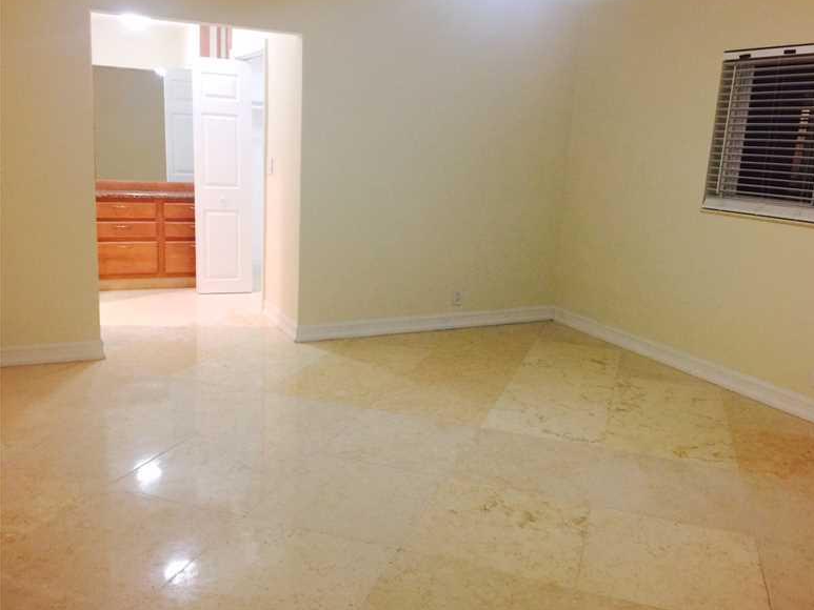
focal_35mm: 30
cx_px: 420
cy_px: 304
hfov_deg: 59.9
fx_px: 706
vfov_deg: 46.8
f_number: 2.2
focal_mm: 4.15
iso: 64
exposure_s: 1/15
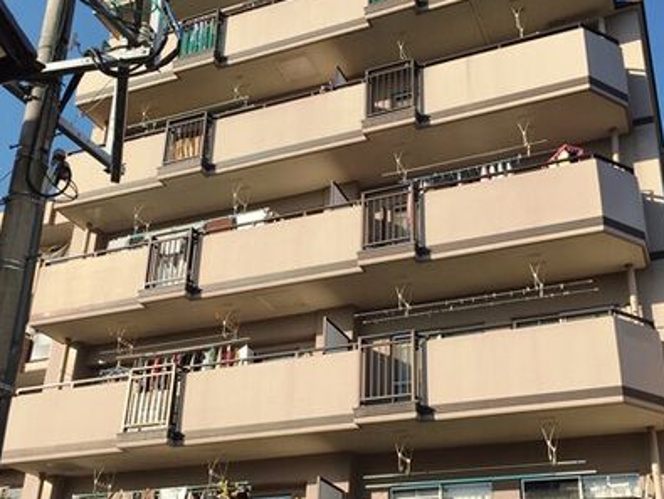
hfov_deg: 42.9
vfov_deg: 32.9
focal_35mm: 44
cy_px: 292
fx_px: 845
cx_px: 350
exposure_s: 1/1647
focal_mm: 4.15
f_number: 2.2
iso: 32
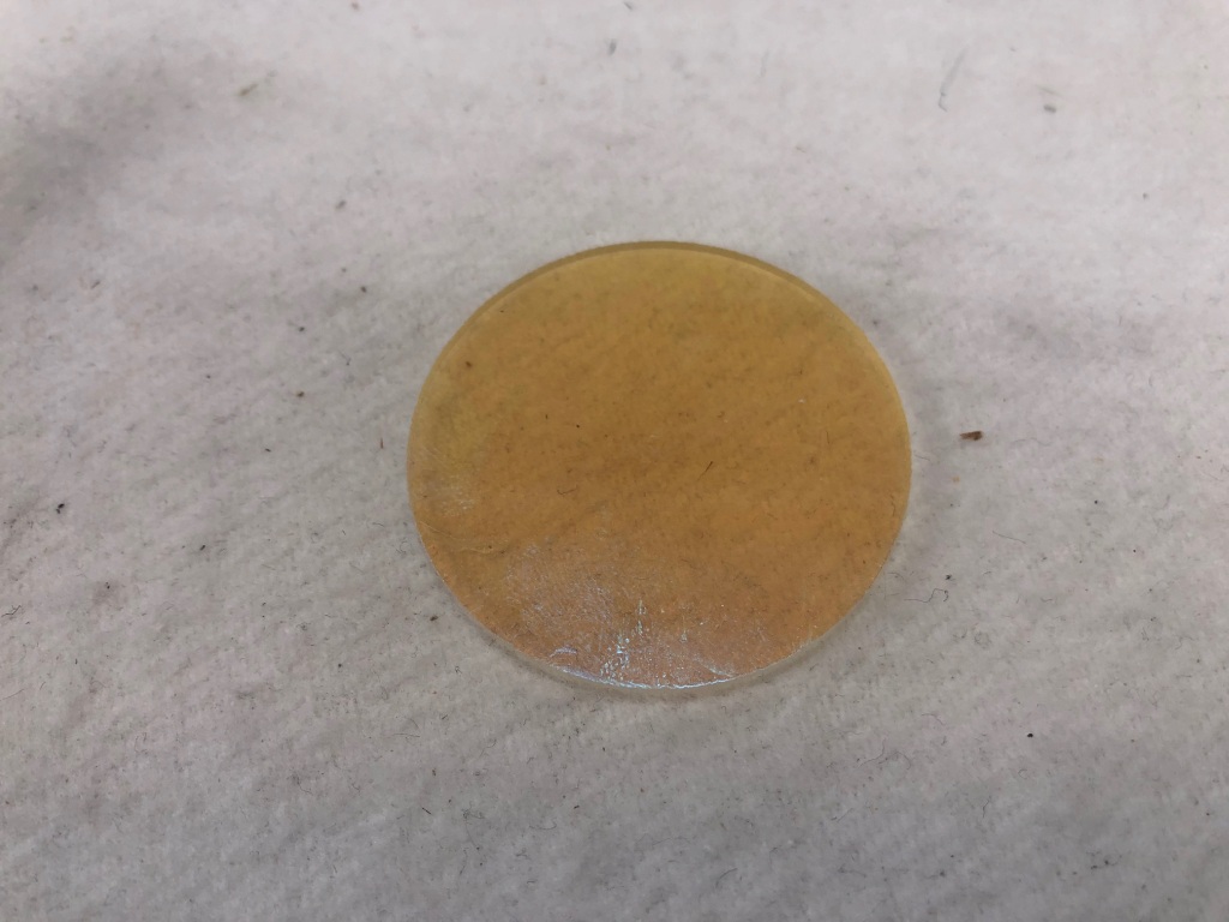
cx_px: 614
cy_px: 461
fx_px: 994
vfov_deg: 49.7
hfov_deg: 63.4
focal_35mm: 28
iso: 20
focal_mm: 3.99
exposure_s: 1/291
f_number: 1.8
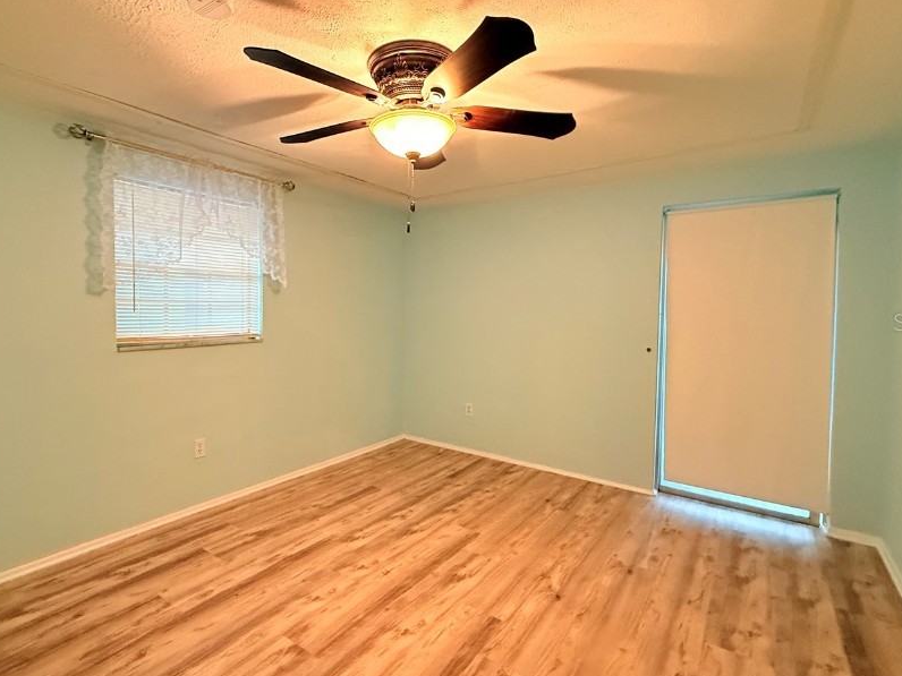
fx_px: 469
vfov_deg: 71.6
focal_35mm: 18
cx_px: 420
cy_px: 322
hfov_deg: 87.6
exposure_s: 1/60
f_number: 2.2
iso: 640
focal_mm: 2.22
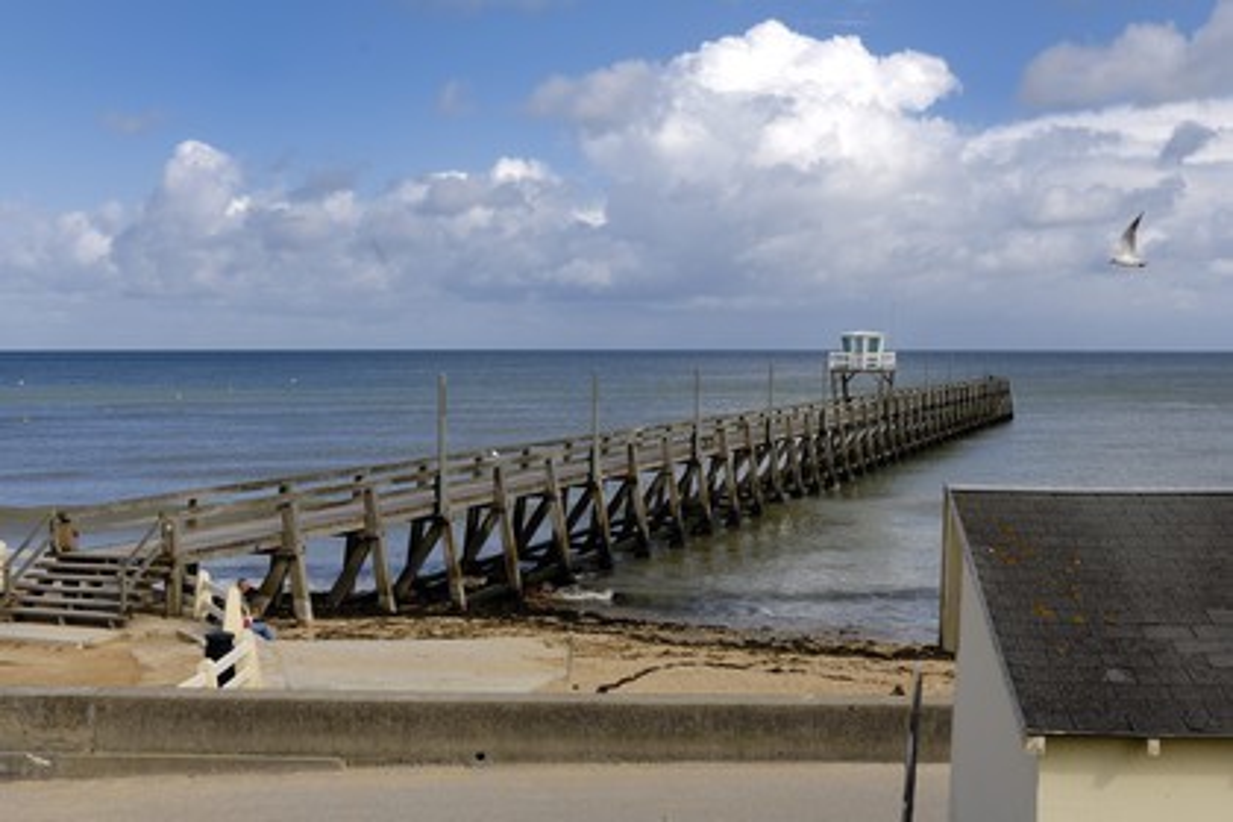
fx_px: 1438
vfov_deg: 31.9
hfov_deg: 46.4
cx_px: 616
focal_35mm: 42
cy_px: 411
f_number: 9.5
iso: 100
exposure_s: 1/160
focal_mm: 28
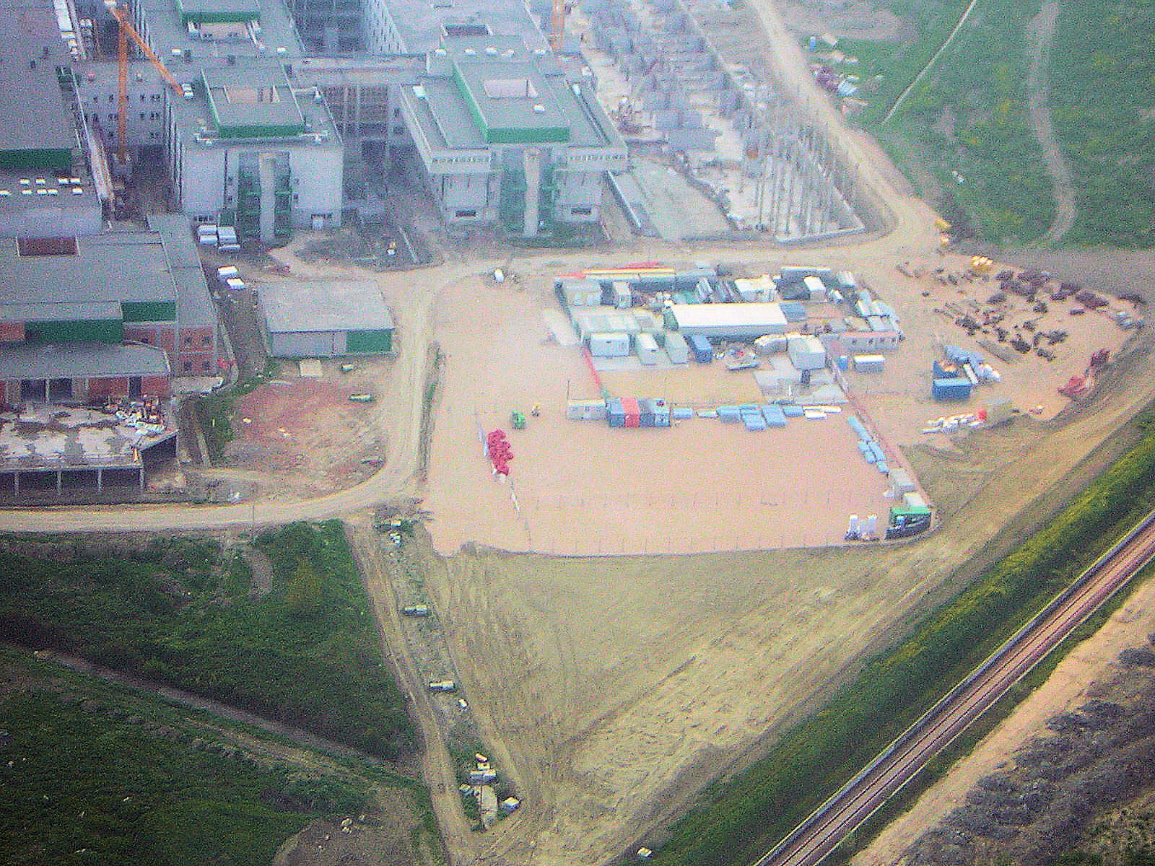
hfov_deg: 18.2
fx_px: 3604
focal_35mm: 108
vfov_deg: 13.7
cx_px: 578
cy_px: 433
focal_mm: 14.1
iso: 50
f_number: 4.7
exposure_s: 1/152
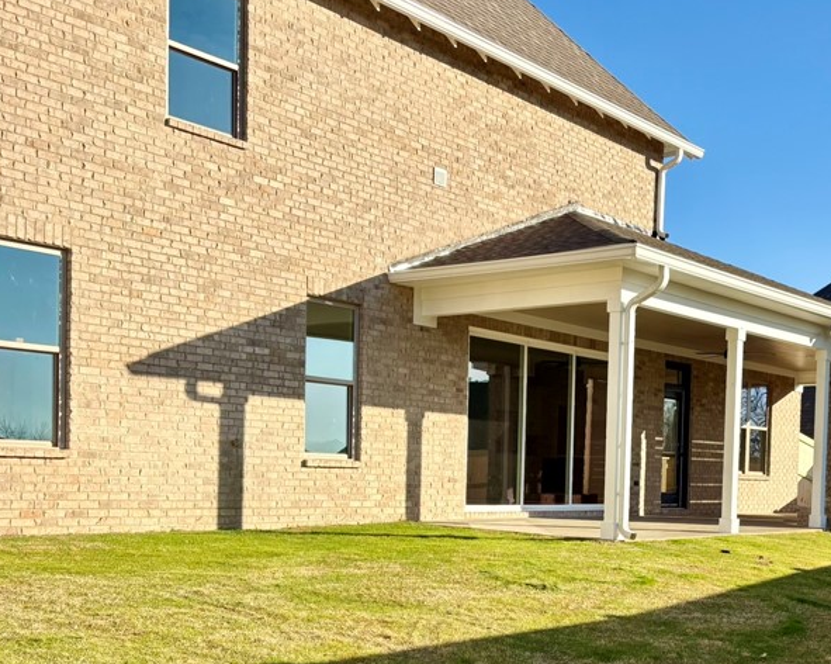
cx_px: 592
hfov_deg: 41.2
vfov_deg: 33.5
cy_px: 495
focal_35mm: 44
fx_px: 1081
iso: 50
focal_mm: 5.96
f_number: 1.6
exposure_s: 1/2283
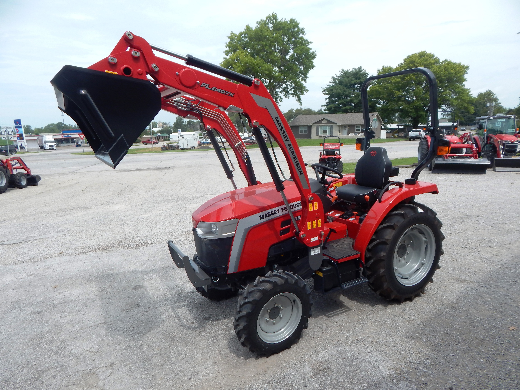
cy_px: 195
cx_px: 260
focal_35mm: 22
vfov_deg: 61.1
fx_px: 330
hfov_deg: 76.4
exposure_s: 1/1250
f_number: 3
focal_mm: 4
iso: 125
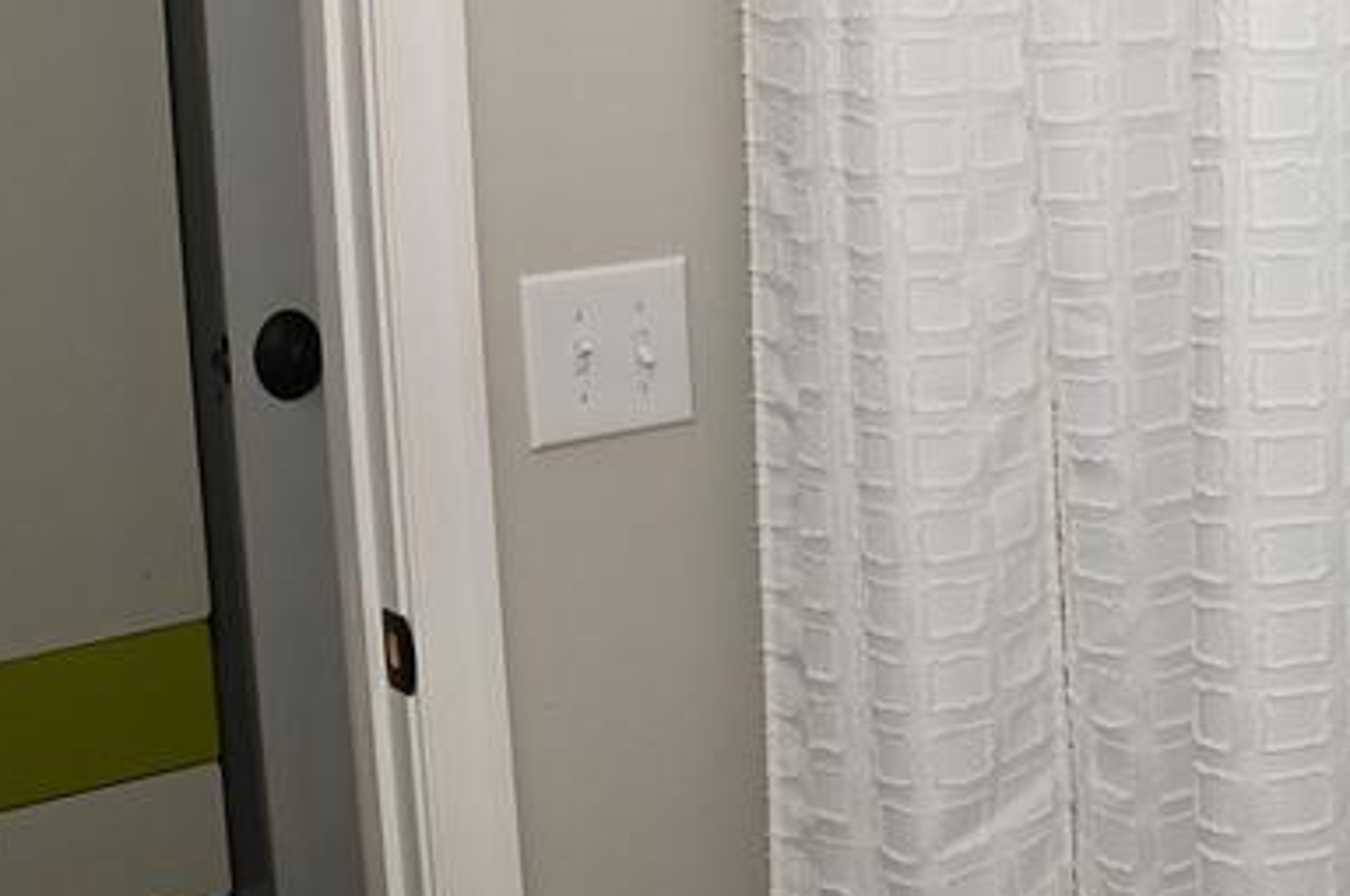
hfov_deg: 26.8
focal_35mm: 64
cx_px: 1726
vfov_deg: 20.9
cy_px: 146
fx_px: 2397
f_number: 13
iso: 400
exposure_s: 1/60
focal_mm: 24
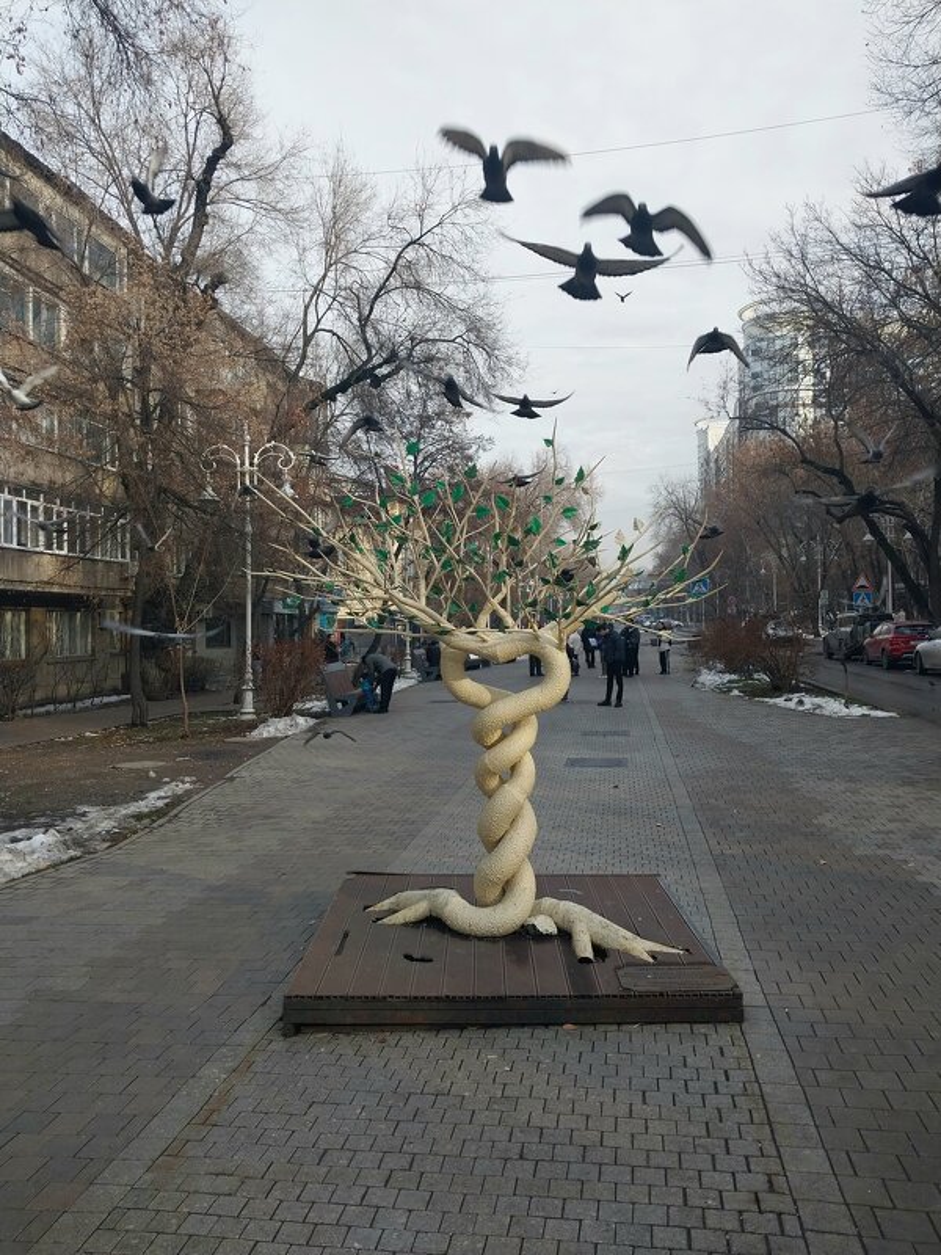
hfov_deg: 53.1
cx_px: 470
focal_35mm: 26
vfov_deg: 67.3
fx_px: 942
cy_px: 628
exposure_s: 1/303
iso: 20
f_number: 1.8
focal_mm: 4
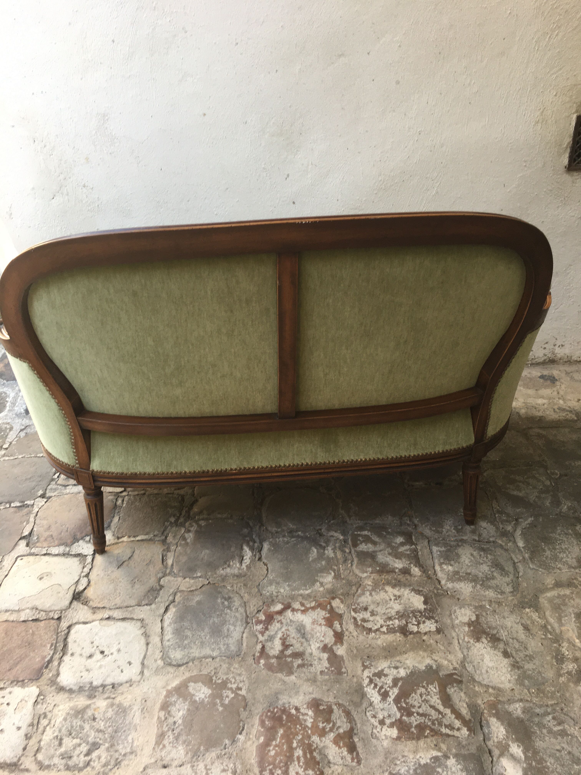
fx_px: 649
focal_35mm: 29
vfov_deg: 61.7
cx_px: 290
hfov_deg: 48.2
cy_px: 388
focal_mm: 4.15
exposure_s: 1/100
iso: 40
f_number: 2.2
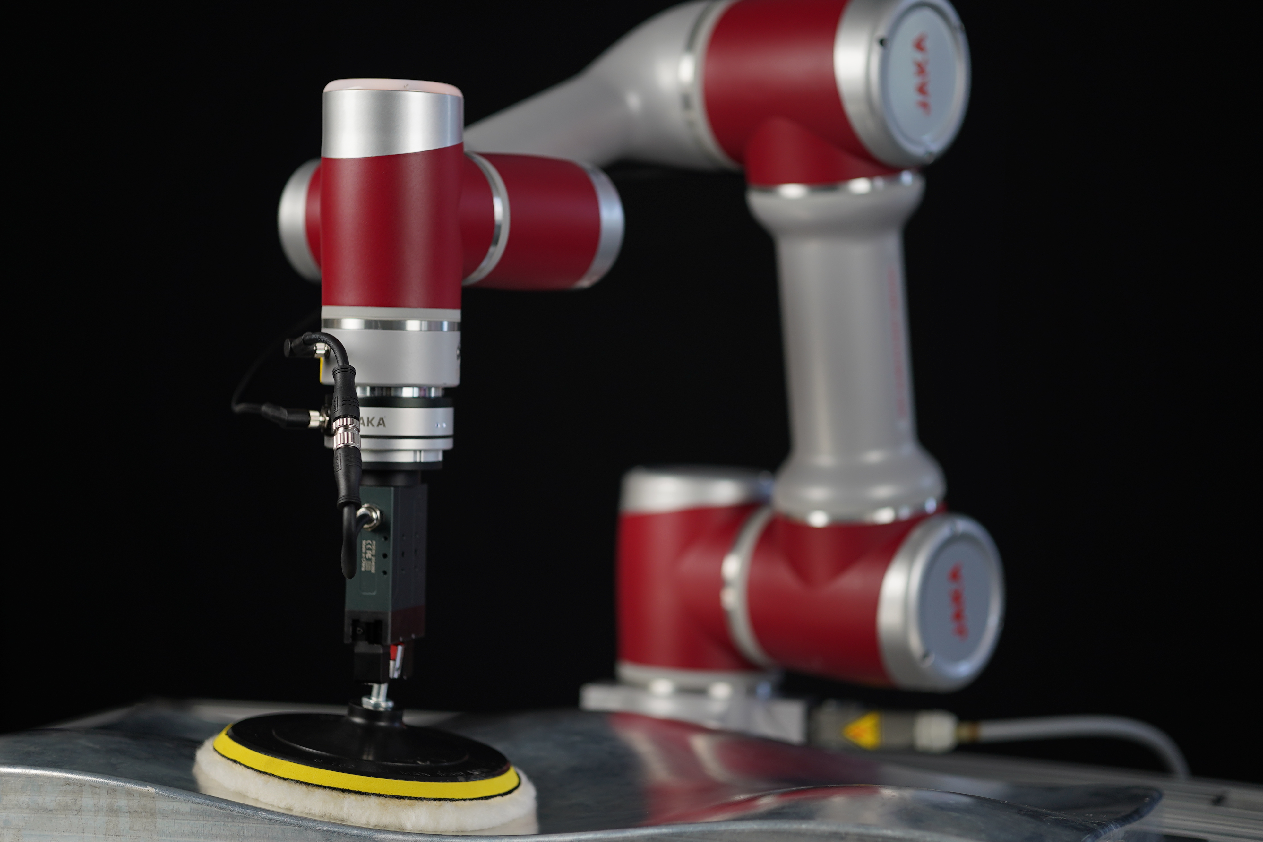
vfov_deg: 16.3
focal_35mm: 84
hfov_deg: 24.2
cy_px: 421
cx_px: 632
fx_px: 2947
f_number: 1.4
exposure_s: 1/400
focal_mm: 56
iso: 100
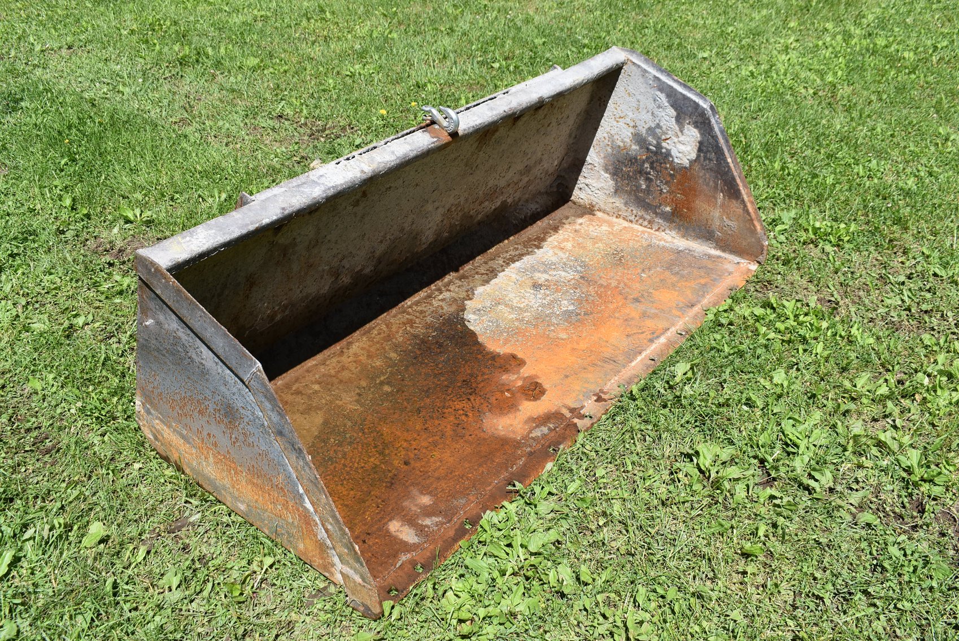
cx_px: 480
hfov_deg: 55.1
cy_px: 320
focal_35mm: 34
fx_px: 920
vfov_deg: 38.4
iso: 110
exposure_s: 1/250
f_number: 8
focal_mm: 23
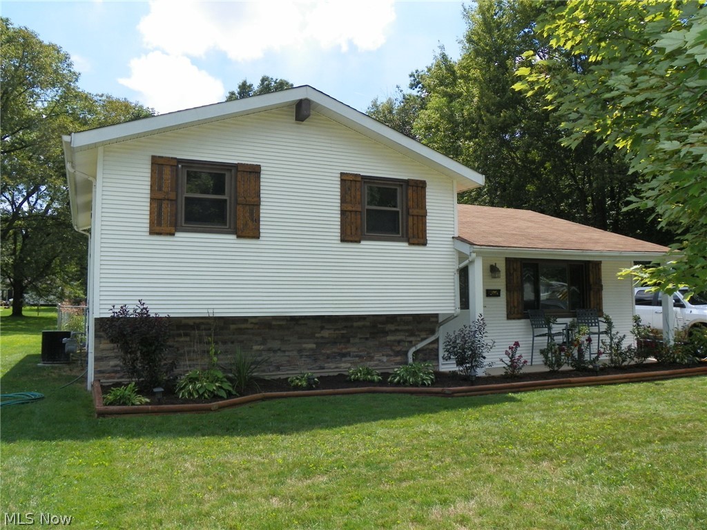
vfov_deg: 48.2
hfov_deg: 61.7
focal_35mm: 29
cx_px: 354
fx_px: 592
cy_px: 265
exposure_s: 1/500
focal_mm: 5.2
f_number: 4.5
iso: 64
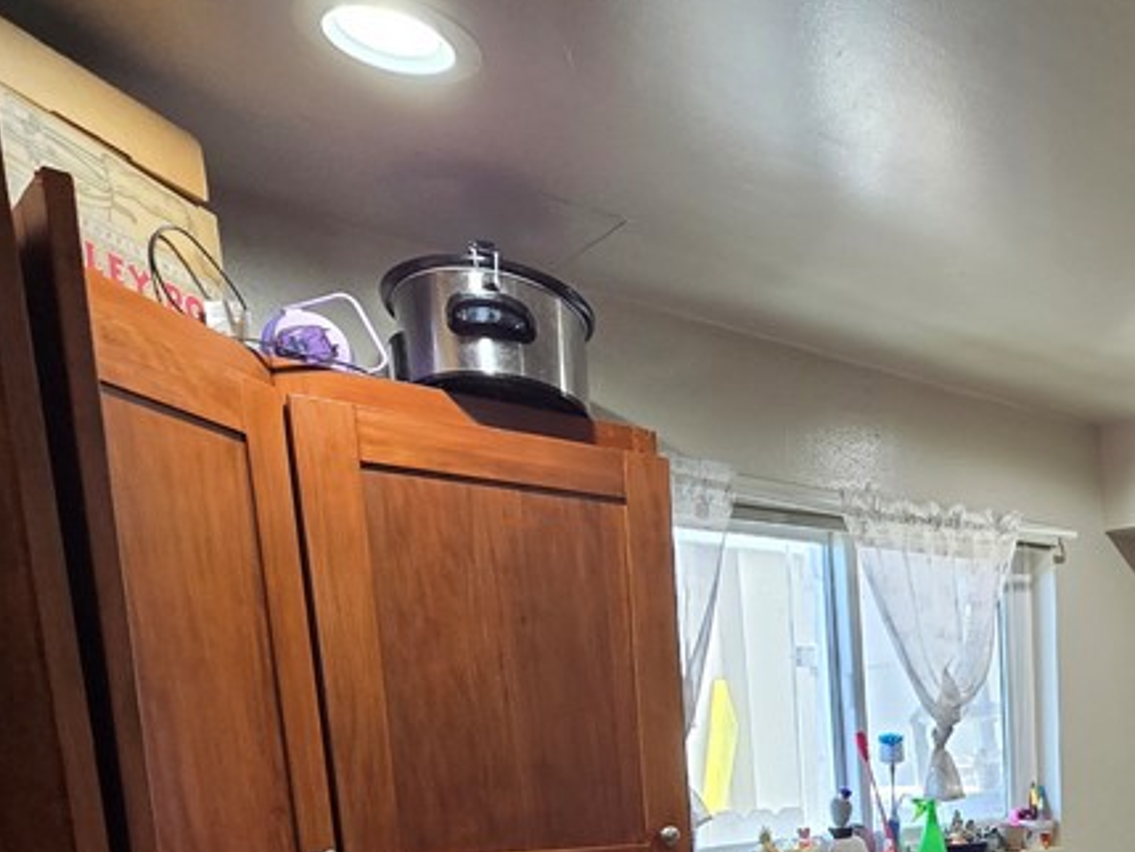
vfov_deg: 38.5
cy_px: 913
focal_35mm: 31
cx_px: 1093
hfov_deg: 49.4
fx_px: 1017
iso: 200
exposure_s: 1/60
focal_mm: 2.2
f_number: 2.2
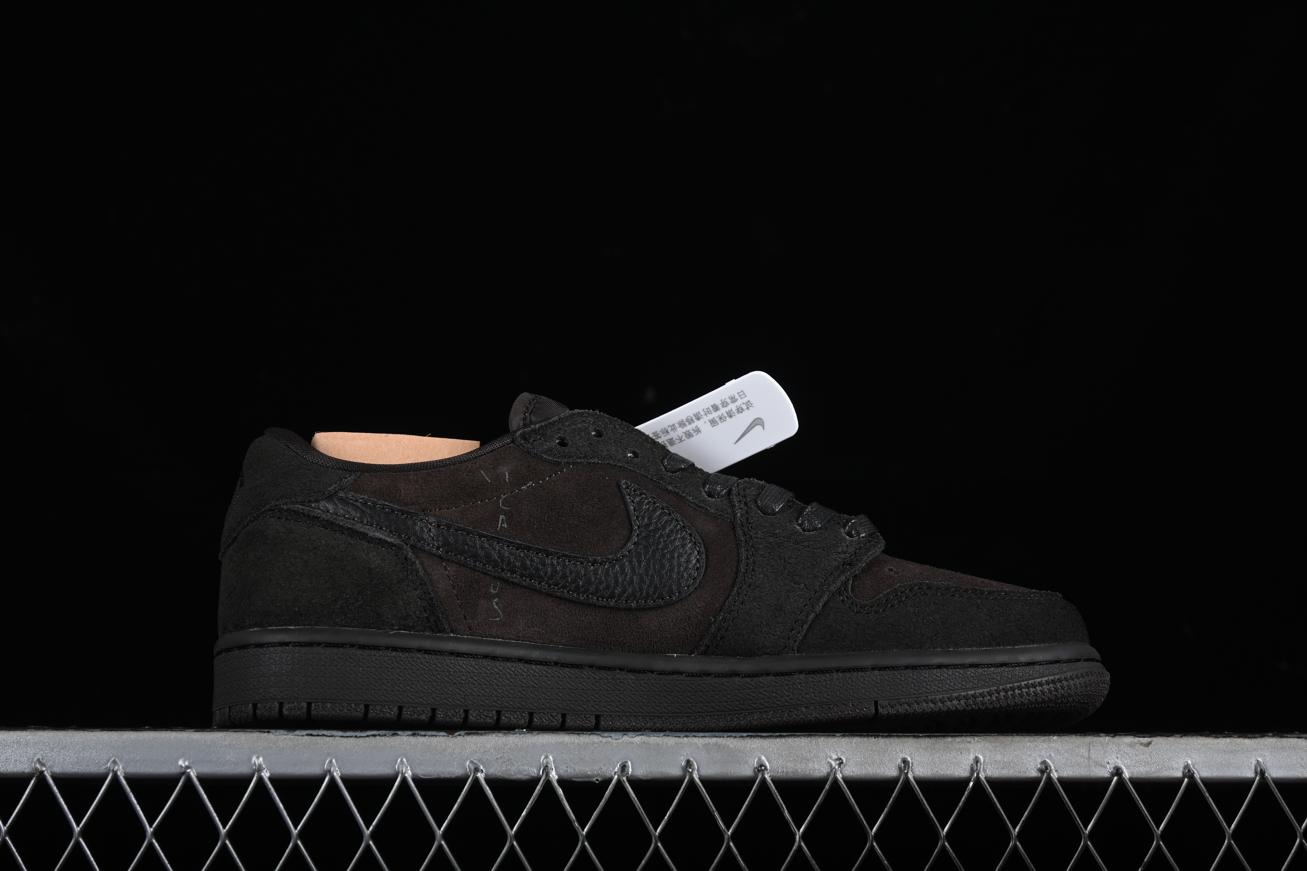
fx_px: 2723
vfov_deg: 18.2
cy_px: 436
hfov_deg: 27.0
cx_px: 654
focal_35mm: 75
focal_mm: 50
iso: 160
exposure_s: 1/200
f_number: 6.3
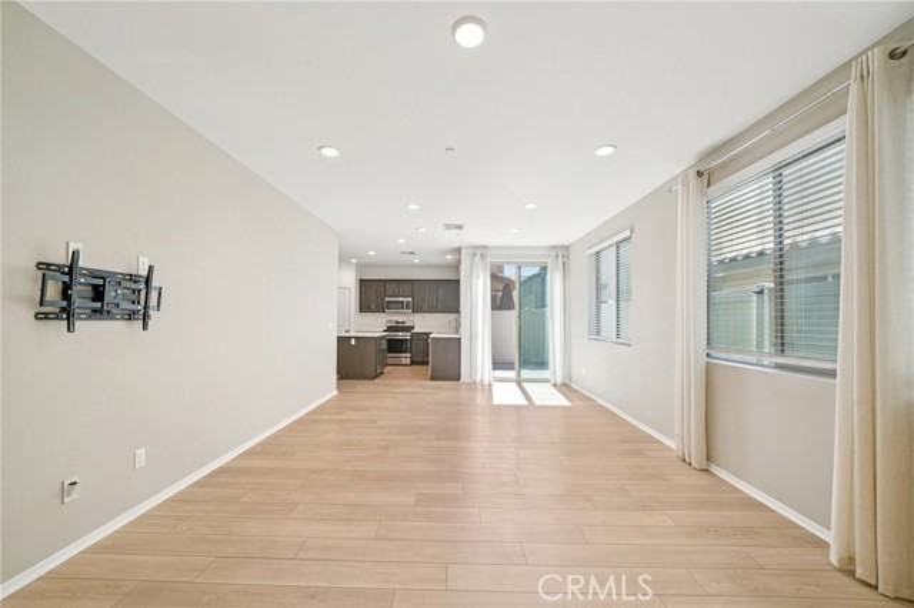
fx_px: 330
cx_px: 457
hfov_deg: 108.4
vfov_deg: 85.4
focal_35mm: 13
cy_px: 304
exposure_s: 1/30
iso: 125
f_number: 9
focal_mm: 13
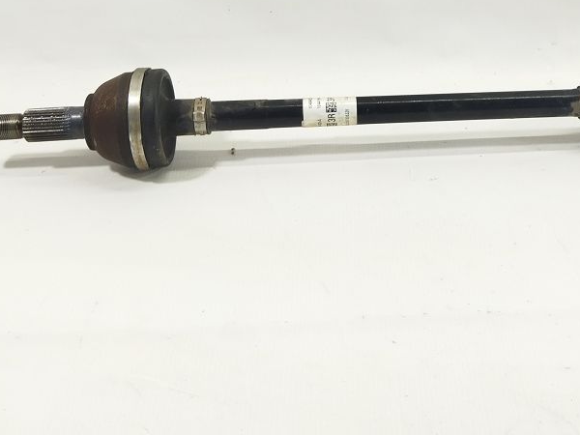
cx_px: 431
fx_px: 905
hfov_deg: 34.8
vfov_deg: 26.4
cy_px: 66
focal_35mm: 54
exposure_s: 1/100
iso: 134
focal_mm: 4.71
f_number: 1.79
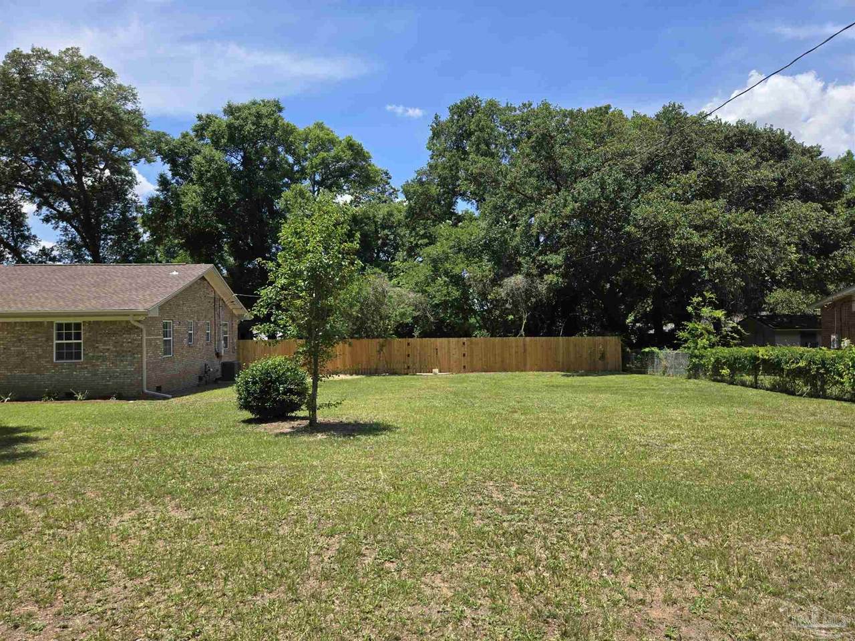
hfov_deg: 73.9
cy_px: 320
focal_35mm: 23
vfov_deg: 58.9
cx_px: 428
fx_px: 568
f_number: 1.8
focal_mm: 5.4
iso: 25
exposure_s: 1/1497
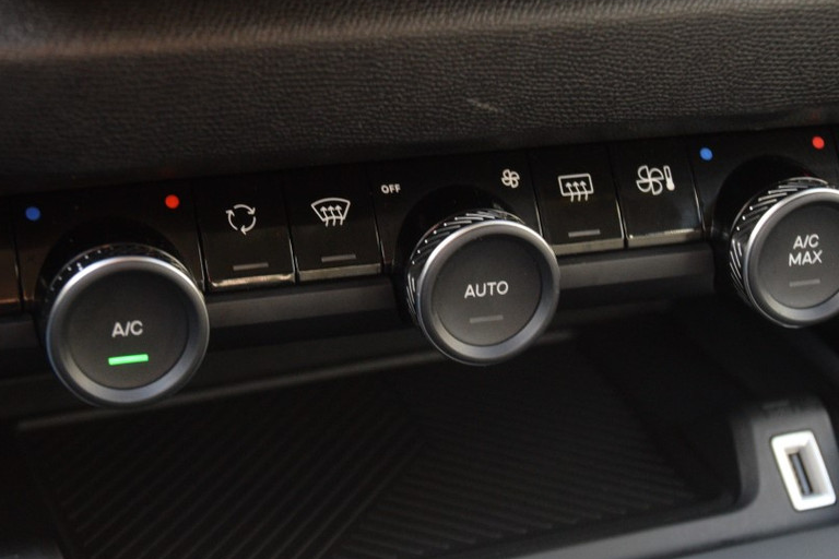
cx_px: 420
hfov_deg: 24.2
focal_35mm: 84
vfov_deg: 16.3
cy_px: 282
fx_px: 1958
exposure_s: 1/60
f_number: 4.8
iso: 2000
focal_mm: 42
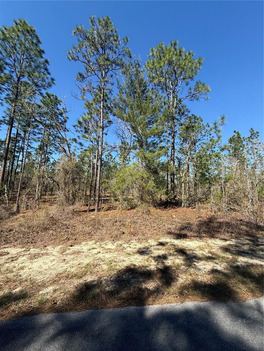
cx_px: 132
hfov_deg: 85.7
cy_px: 176
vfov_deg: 102.1
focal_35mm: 14
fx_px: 142
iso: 50
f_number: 2.2
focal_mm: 2.22
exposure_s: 1/1211
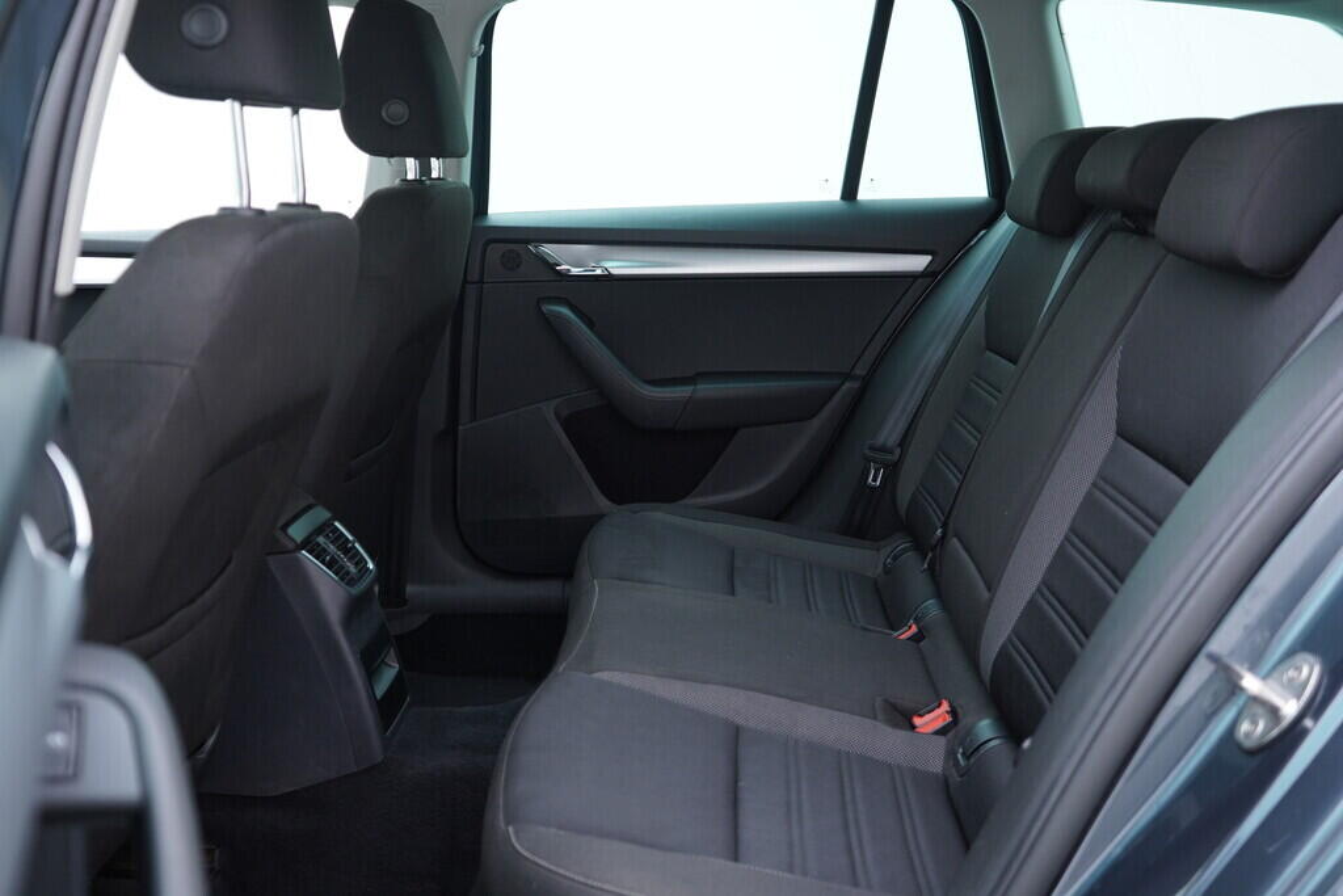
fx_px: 1343
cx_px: 672
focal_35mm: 36
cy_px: 448
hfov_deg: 53.1
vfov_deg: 36.9
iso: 250
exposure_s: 1/40
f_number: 2.8
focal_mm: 24
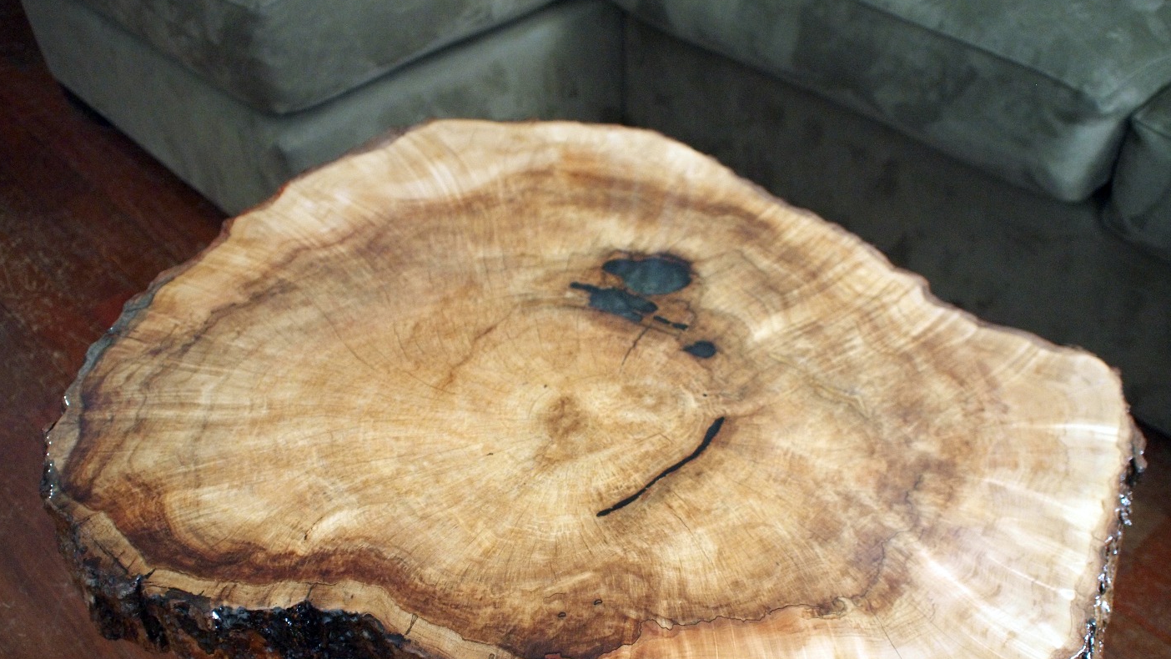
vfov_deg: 31.0
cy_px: 425
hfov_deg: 52.8
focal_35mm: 38
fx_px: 1180
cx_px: 584
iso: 640
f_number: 2.8
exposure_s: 1/60
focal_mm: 17
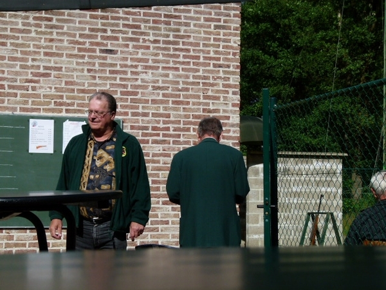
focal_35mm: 66
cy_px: 145
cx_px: 193
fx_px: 736
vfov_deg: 22.3
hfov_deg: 29.4
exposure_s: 1/1300
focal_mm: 11.8
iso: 100
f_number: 4
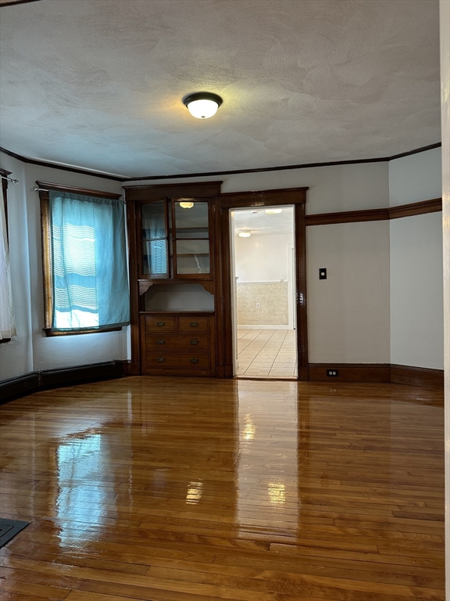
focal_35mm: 24
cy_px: 300
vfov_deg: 71.6
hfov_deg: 56.8
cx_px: 225
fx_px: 416
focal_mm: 6.86
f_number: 1.78
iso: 125
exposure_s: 1/60
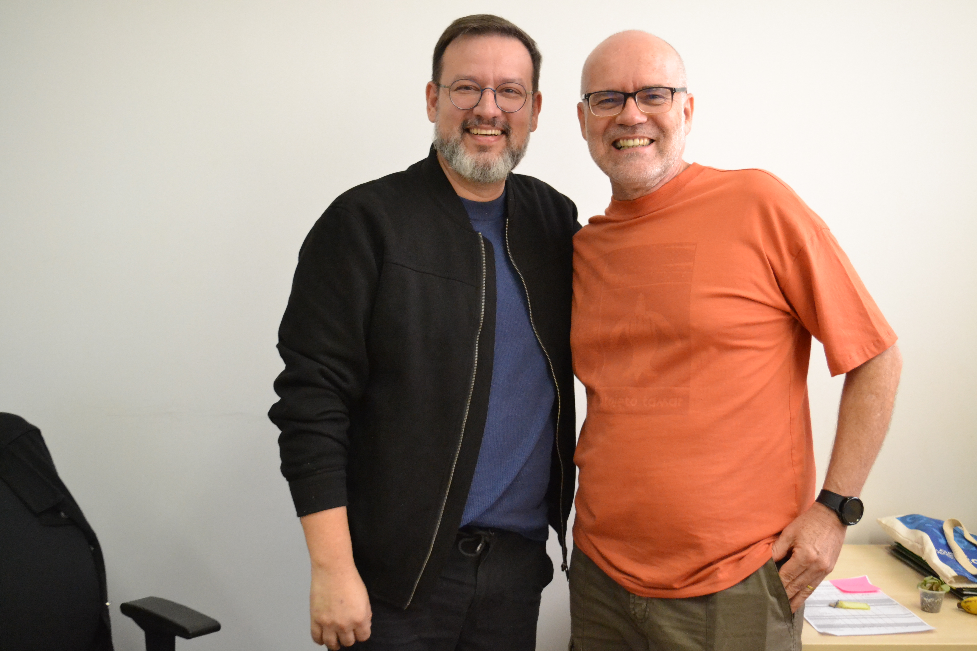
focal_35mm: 40
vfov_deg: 33.0
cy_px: 326
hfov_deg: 47.9
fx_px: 1099
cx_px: 488
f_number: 4
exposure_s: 1/160
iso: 3200
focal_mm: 27
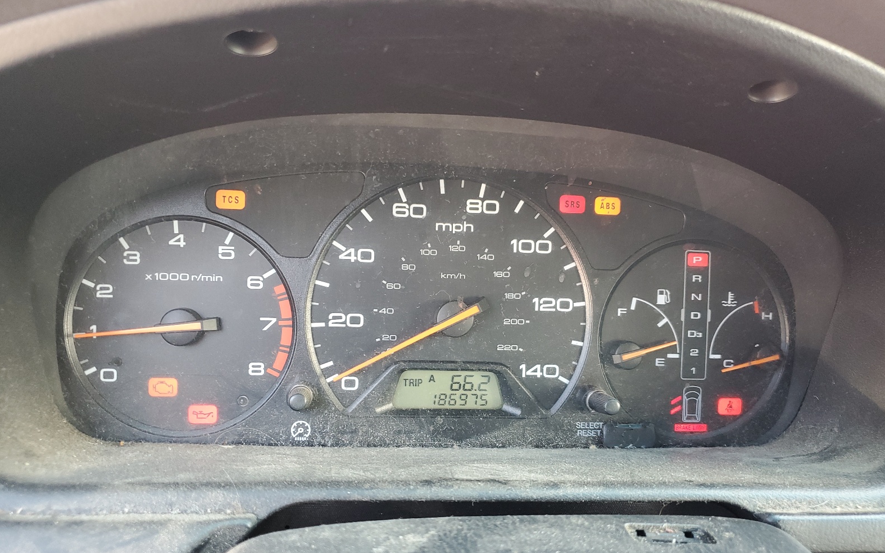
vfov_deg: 44.3
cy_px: 336
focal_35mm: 28
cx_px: 448
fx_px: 675
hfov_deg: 66.5
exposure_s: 1/60.2
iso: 93
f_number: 1.5
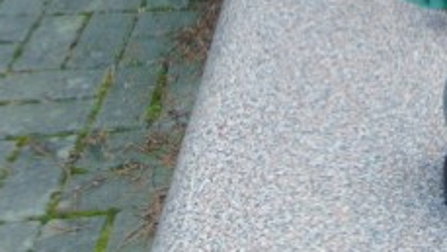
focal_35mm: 76
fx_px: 901
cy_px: -207
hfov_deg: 25.0
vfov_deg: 14.0
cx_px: 545
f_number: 3
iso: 80
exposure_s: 1/160
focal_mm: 4.5
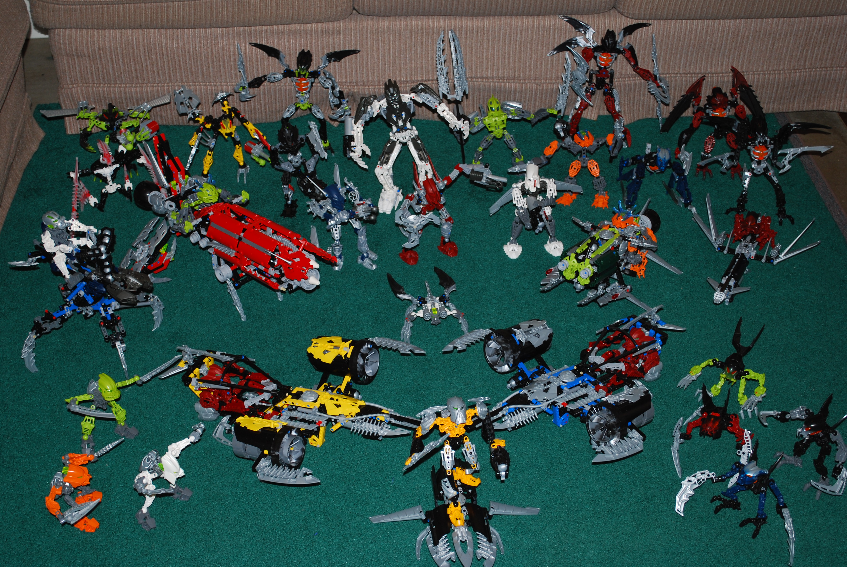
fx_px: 1343
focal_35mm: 57
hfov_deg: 35.0
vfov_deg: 23.8
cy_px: 284
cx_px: 424
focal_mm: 38
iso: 180
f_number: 5.3
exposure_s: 1/125
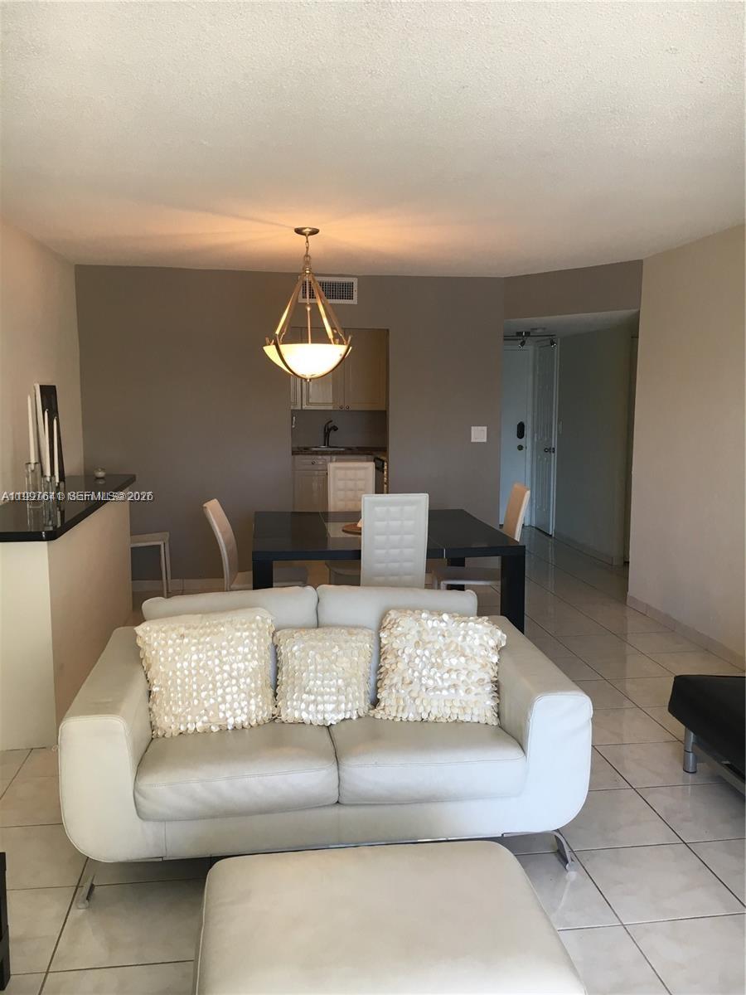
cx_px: 373
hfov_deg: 48.2
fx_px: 833
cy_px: 498
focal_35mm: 29
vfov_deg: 61.7
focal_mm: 4.15
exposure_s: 1/40
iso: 32
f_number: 2.2
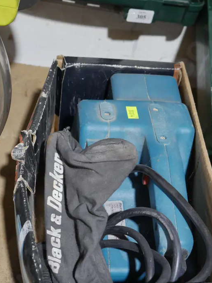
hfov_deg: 21.6
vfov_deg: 28.5
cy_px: 172
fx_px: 555
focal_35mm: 68
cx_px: 106
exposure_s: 1/60
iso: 1250
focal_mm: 23
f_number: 5.1
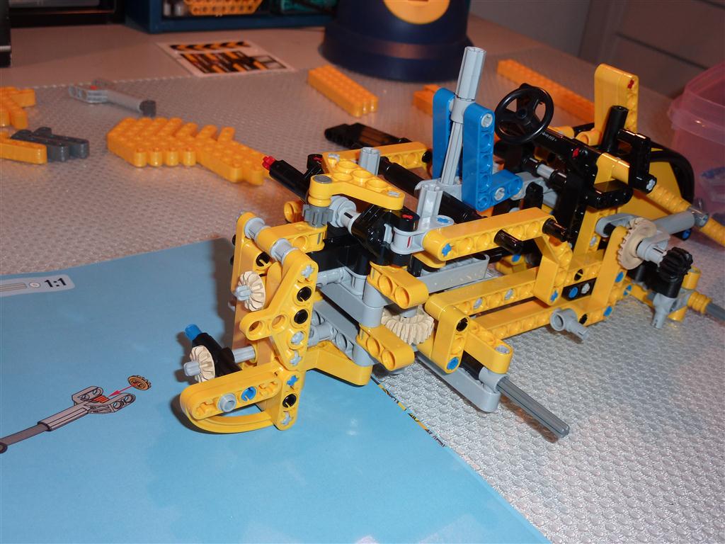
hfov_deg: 46.8
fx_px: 838
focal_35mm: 40
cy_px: 272
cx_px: 362
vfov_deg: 36.0
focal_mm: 6.5
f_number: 3.6
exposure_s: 1/30
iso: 100
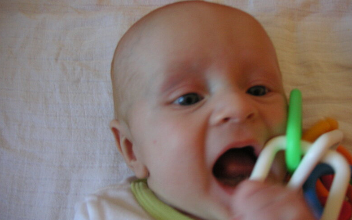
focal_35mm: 40
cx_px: 174
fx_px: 384
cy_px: 110
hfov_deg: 49.3
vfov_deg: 32.0
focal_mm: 6.1
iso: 100
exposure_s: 1/30
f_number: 2.8
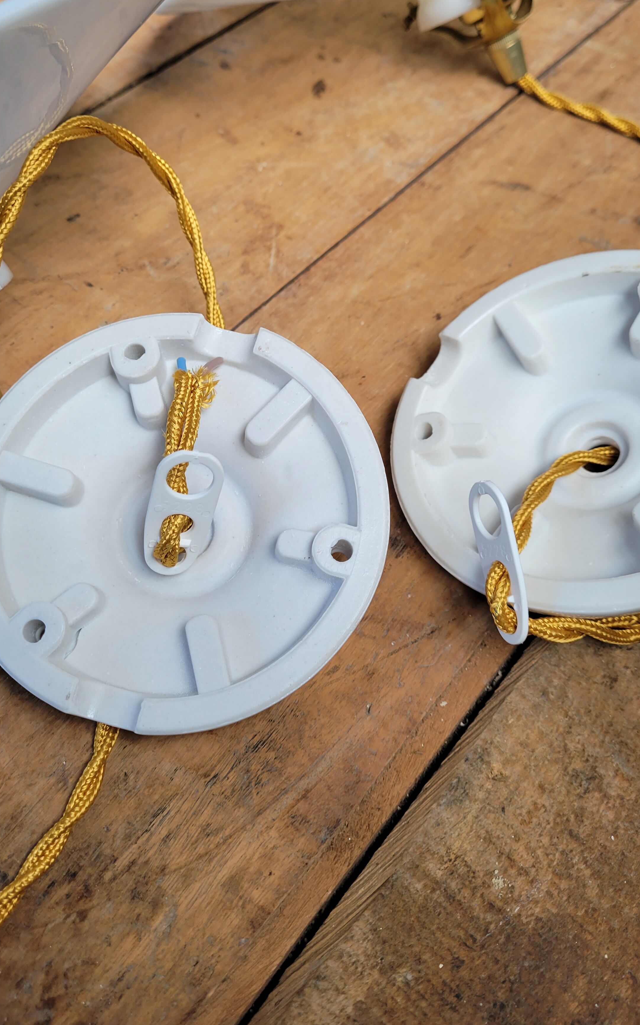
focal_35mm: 32
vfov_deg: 59.5
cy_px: 460
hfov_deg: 39.4
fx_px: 893
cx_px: 296
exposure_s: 1/100
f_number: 1.8
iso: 64
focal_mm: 5.4
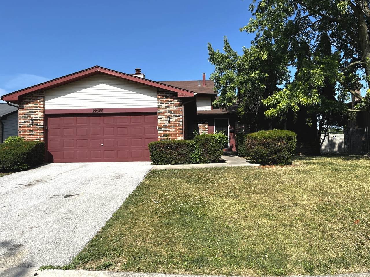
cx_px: 185
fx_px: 278
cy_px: 138
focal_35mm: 26
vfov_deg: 53.1
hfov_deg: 67.3
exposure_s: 1/3413
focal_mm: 5.1
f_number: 1.6
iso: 50
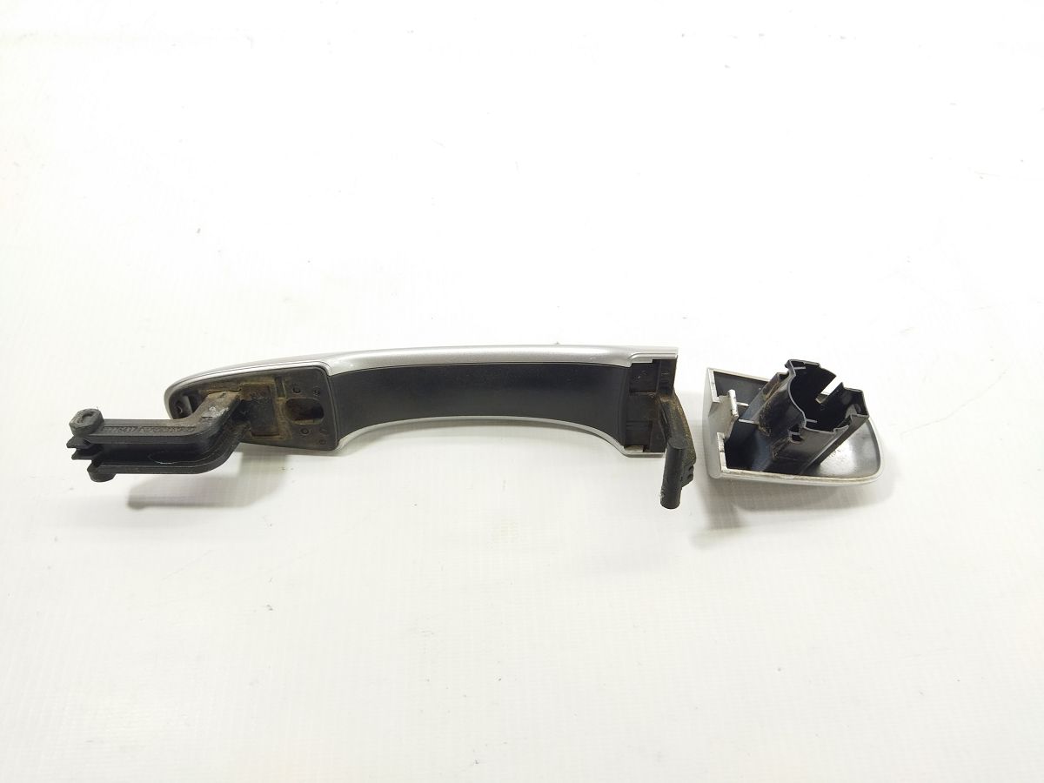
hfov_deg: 65.3
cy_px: 392
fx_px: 814
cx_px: 522
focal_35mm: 27
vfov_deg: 51.4
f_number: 1.79
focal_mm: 4.71
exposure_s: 1/100
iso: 136
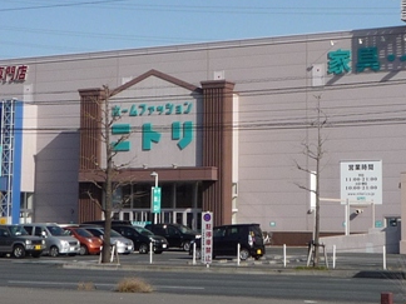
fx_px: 1044
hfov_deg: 22.0
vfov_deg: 16.5
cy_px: 79
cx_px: 229
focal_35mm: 89
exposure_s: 1/800
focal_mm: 4.7
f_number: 5
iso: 100
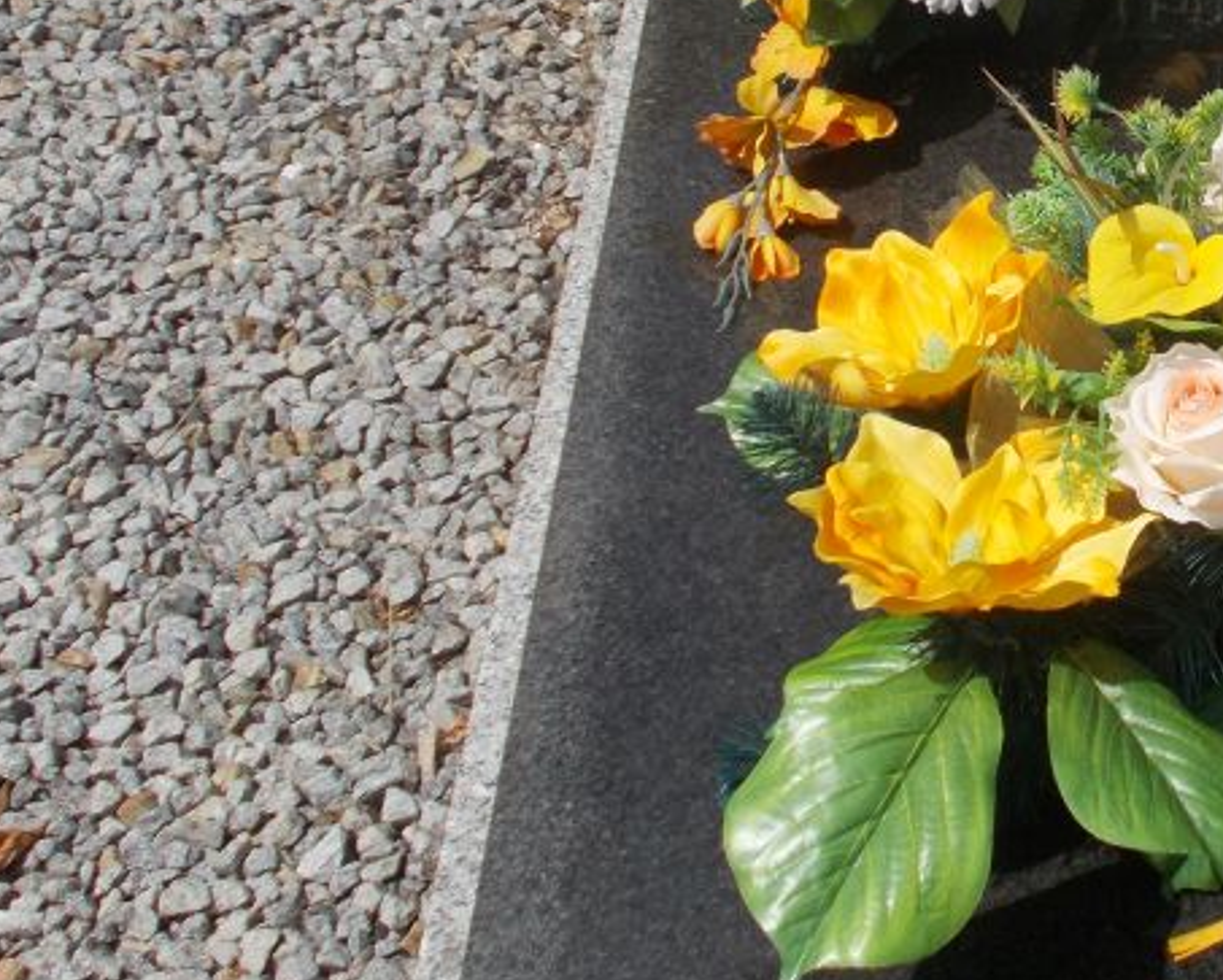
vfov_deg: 18.1
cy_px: 151
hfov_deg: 22.0
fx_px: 3042
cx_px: 1199
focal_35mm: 84
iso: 80
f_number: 3.9
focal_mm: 6.9
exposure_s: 1/1250
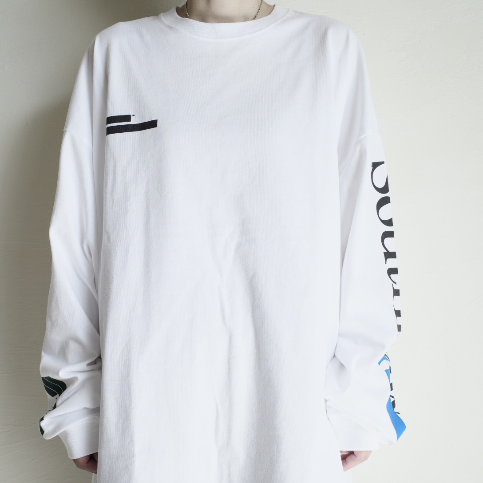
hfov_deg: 39.9
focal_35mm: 42
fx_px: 663
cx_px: 208
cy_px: 267
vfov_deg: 40.0
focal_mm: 18.3
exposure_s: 1/160
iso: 200
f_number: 3.5
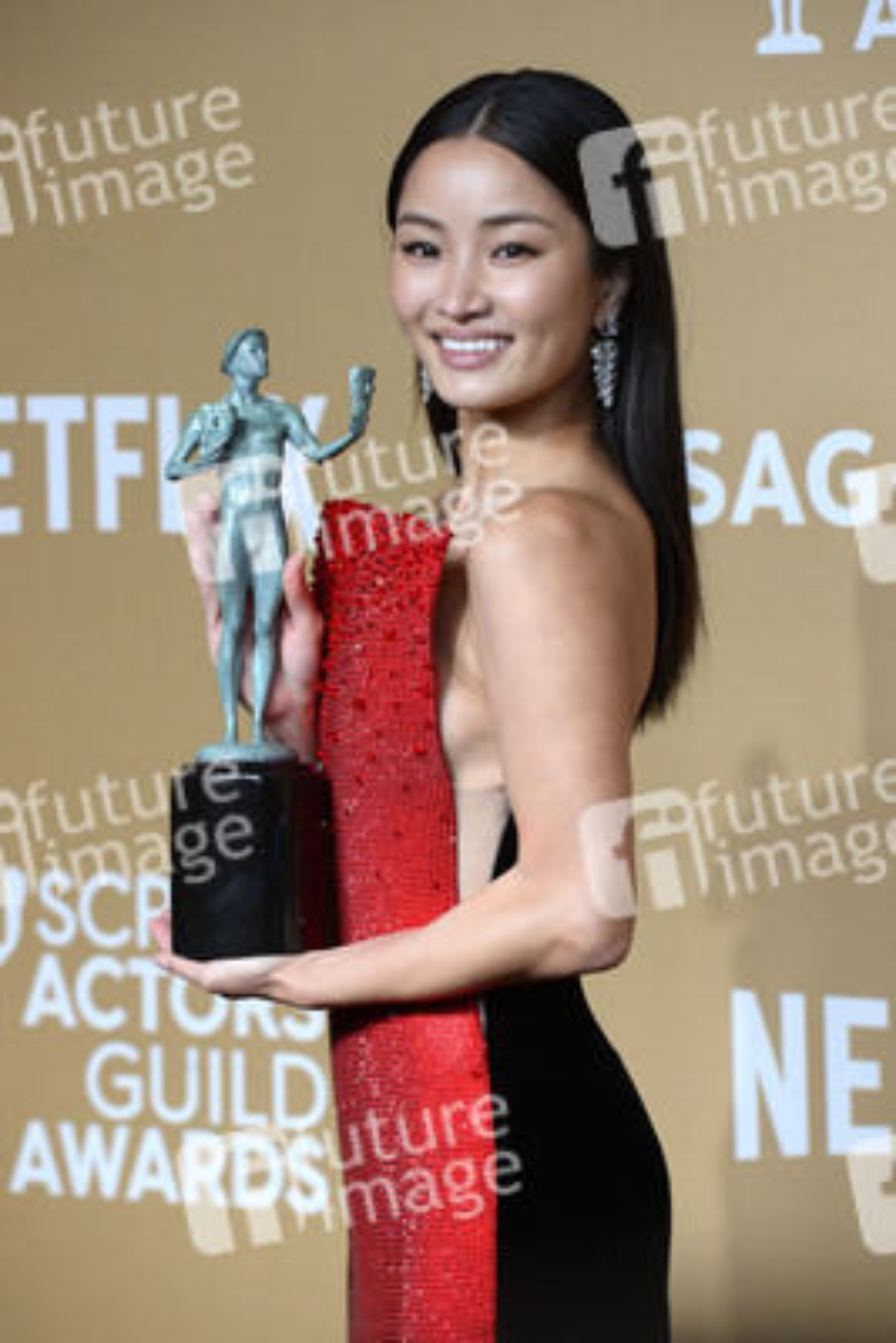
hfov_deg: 7.6
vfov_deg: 11.4
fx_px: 6714
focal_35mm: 180
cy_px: 672
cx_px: 448
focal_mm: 180
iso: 2000
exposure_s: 1/250
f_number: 6.3
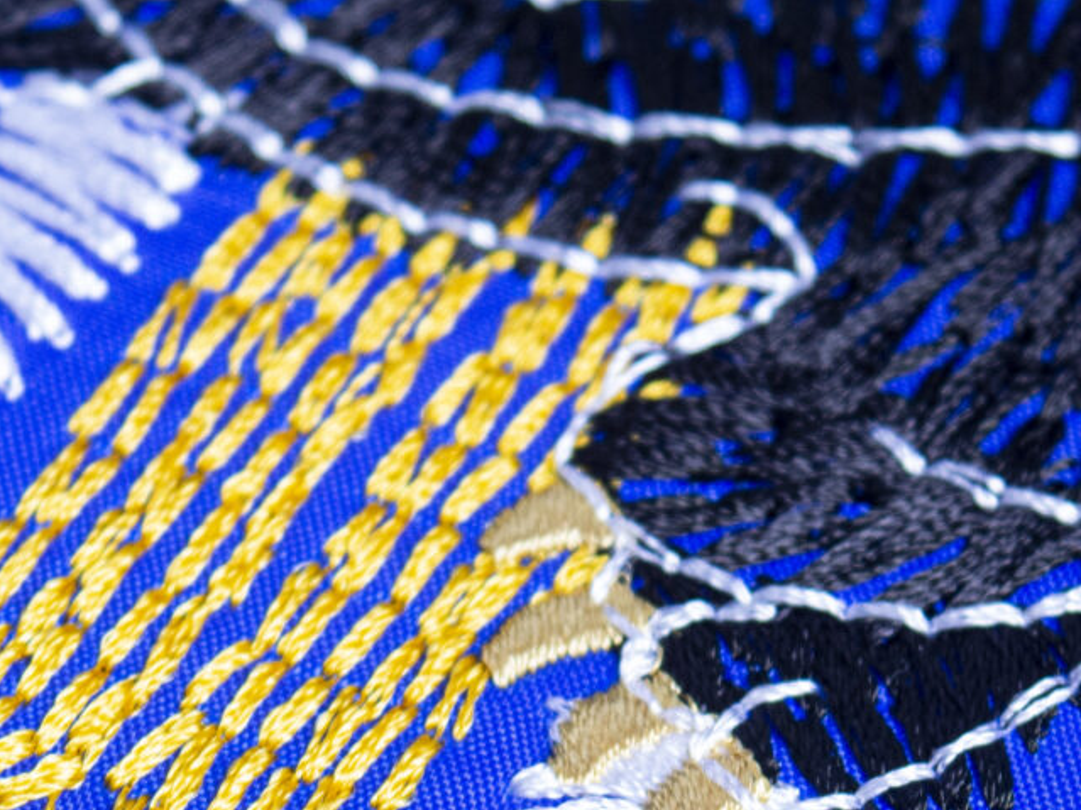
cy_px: 549
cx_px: 526
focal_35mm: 318
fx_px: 9926
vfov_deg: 4.7
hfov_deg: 6.2
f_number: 5.6
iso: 400
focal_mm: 55
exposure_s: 1/160
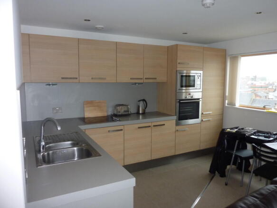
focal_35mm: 25
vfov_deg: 54.9
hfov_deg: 69.4
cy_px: 104
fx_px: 200
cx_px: 138
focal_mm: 4.1
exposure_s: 1/30
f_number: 3.3
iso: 160
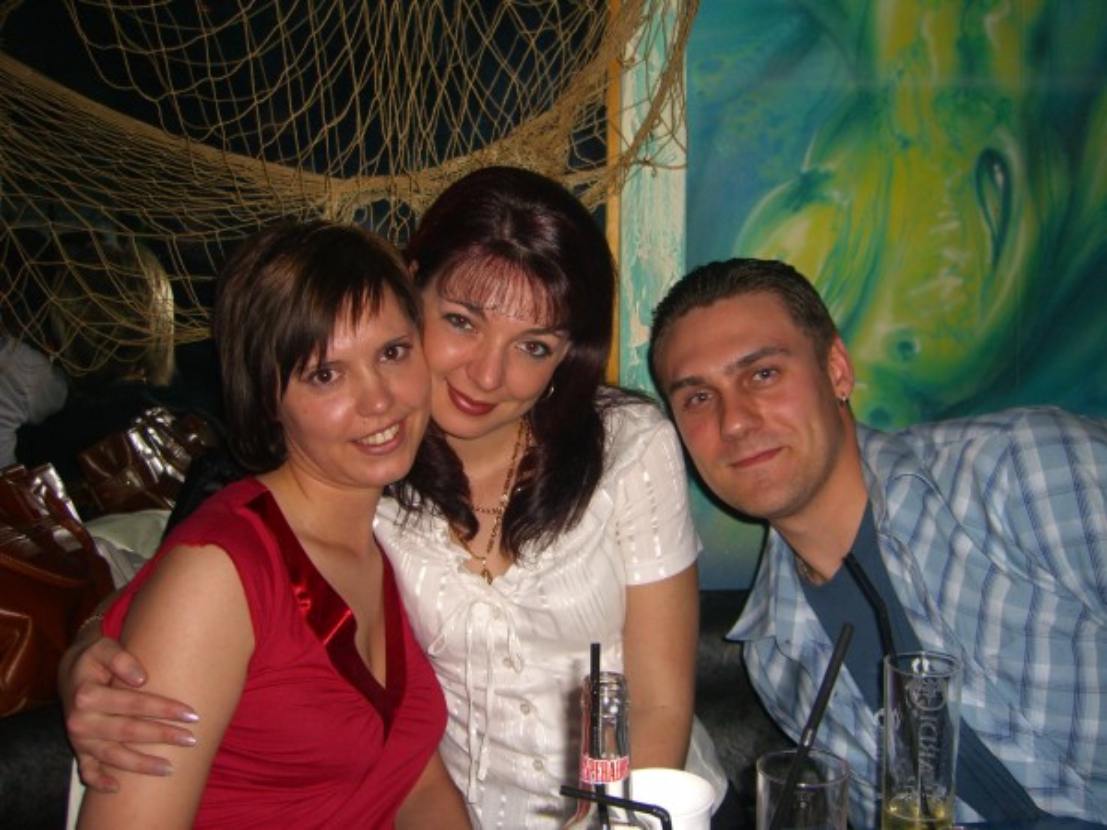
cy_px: 415
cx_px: 554
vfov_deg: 37.7
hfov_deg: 49.0
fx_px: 1215
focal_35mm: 38
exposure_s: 1/60
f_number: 2.8
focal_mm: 7.9
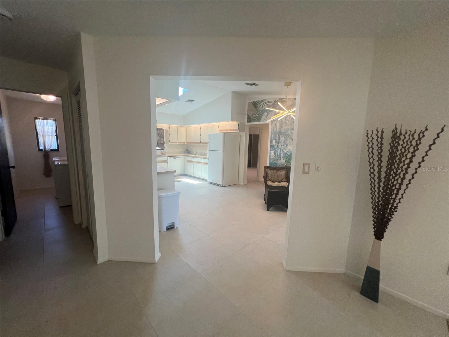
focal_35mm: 13
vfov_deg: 89.9
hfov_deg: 106.2
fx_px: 169
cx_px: 224
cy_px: 168
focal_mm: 1.57
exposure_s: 1/120
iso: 100
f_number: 1.8
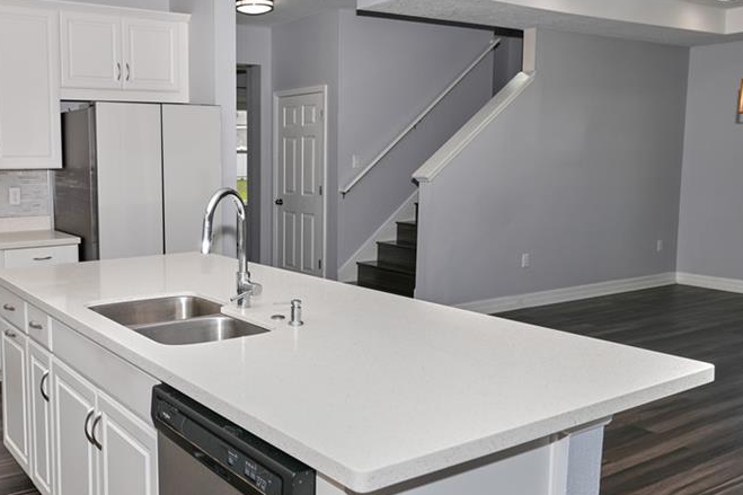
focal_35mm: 34
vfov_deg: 38.8
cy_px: 228
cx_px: 228
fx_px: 702
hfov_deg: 54.3
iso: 100
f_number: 4
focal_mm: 14
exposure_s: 1/200
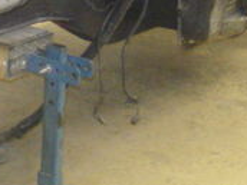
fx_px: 1006
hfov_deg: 14.0
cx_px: 69
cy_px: -115
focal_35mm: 141
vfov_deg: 10.1
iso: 400
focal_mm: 6.3
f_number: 3.1
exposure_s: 1/30
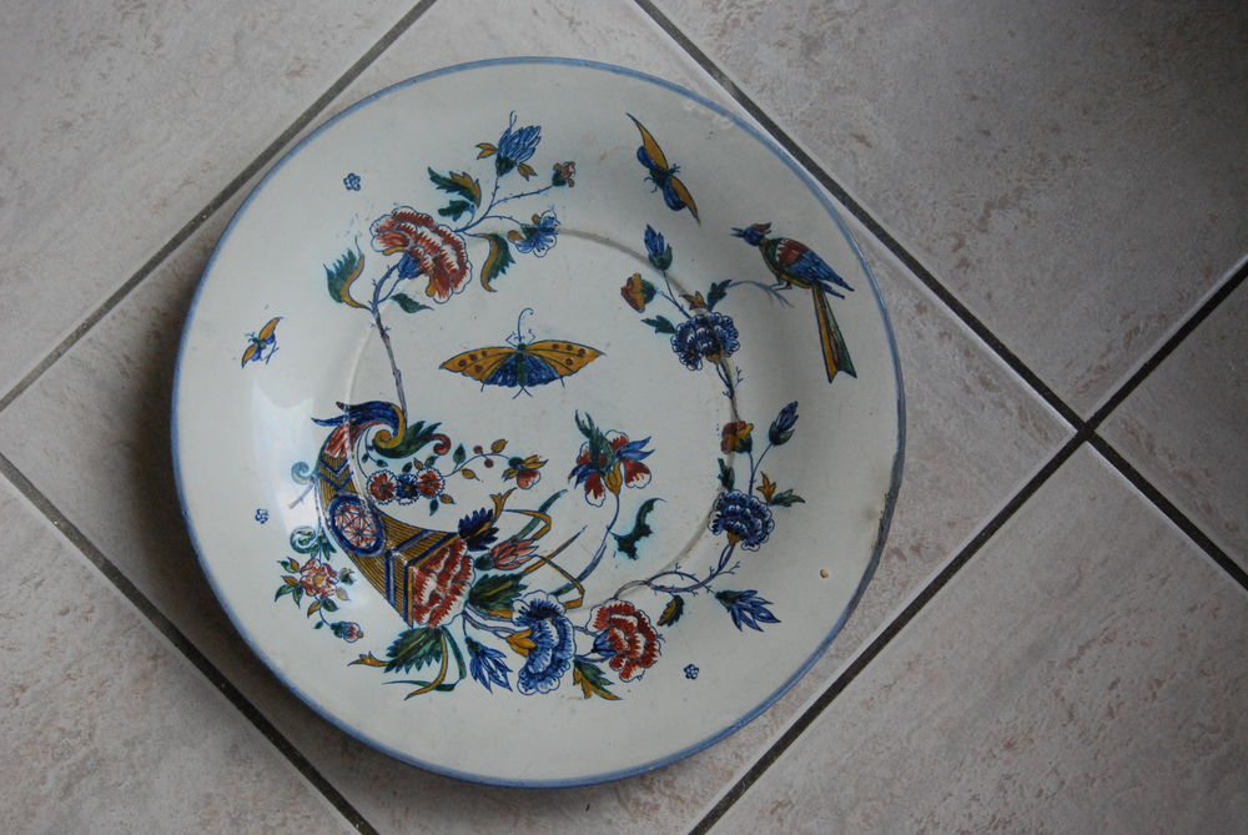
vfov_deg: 22.7
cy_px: 418
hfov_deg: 33.4
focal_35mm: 60
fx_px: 2082
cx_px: 624
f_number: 8
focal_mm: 40
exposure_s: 1/200
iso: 1600
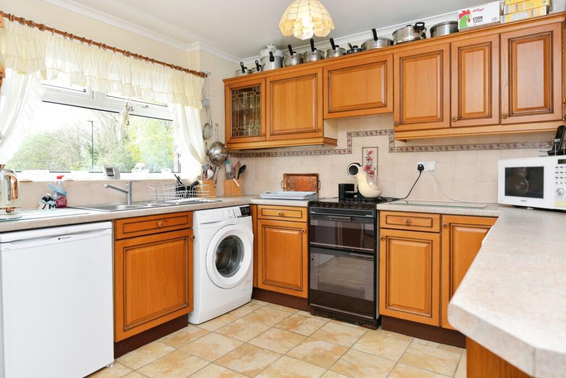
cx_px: 283
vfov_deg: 55.2
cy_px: 189
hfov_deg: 76.1
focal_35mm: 23
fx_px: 362
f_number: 4.8
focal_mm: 23
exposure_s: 1/90
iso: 400
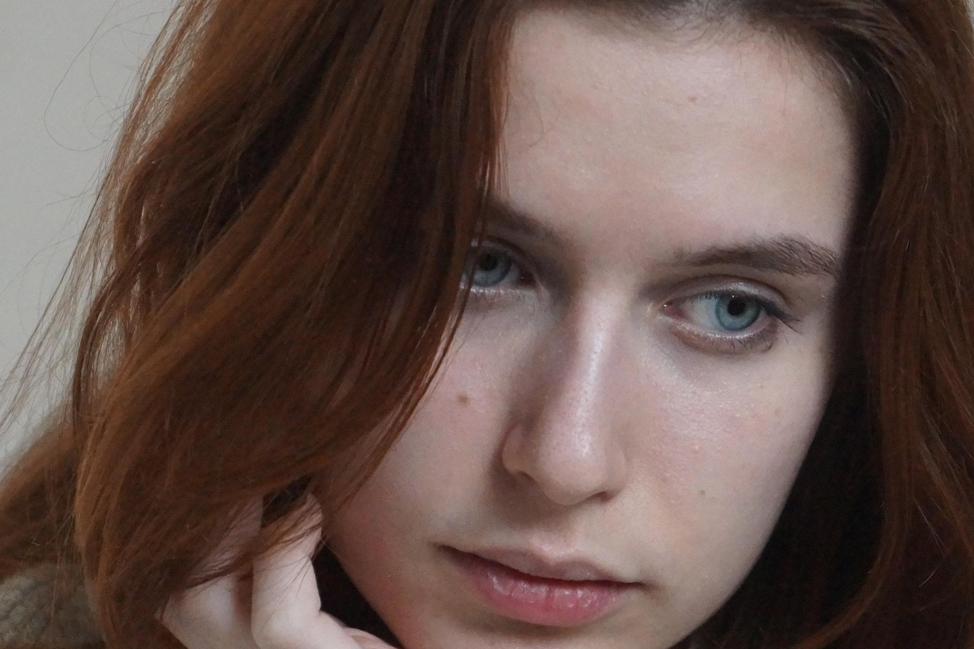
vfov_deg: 4.0
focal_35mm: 347
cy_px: 317
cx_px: 686
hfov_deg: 5.9
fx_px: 9385
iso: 3200
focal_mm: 135
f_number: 5.6
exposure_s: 1/160
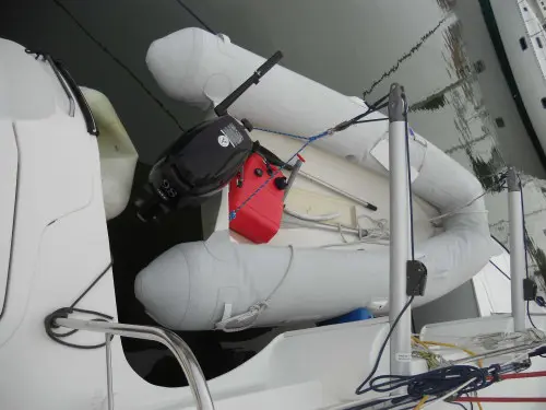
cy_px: 205
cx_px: 273
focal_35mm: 27
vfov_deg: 51.4
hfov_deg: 65.3
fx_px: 426
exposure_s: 1/400
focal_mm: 4.9
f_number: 3.2
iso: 80
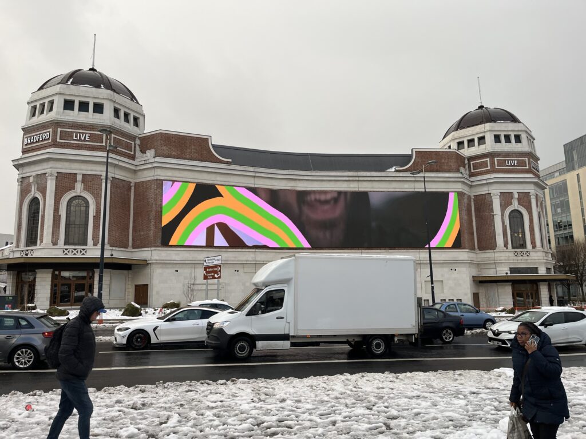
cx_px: 293
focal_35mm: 26
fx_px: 440
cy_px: 220
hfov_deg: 67.3
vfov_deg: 53.1
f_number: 1.6
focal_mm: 5.1
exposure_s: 1/495
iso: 50
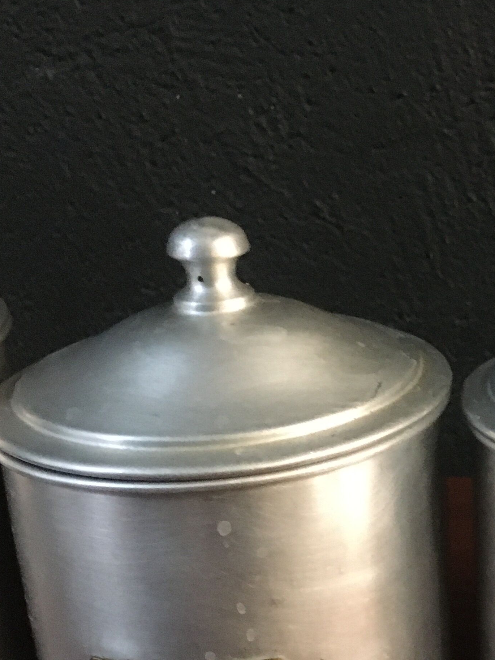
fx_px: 1220
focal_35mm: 64
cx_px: 508
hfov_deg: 22.0
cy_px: 440
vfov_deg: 30.0
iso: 320
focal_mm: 4.15
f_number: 2.2
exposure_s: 1/17
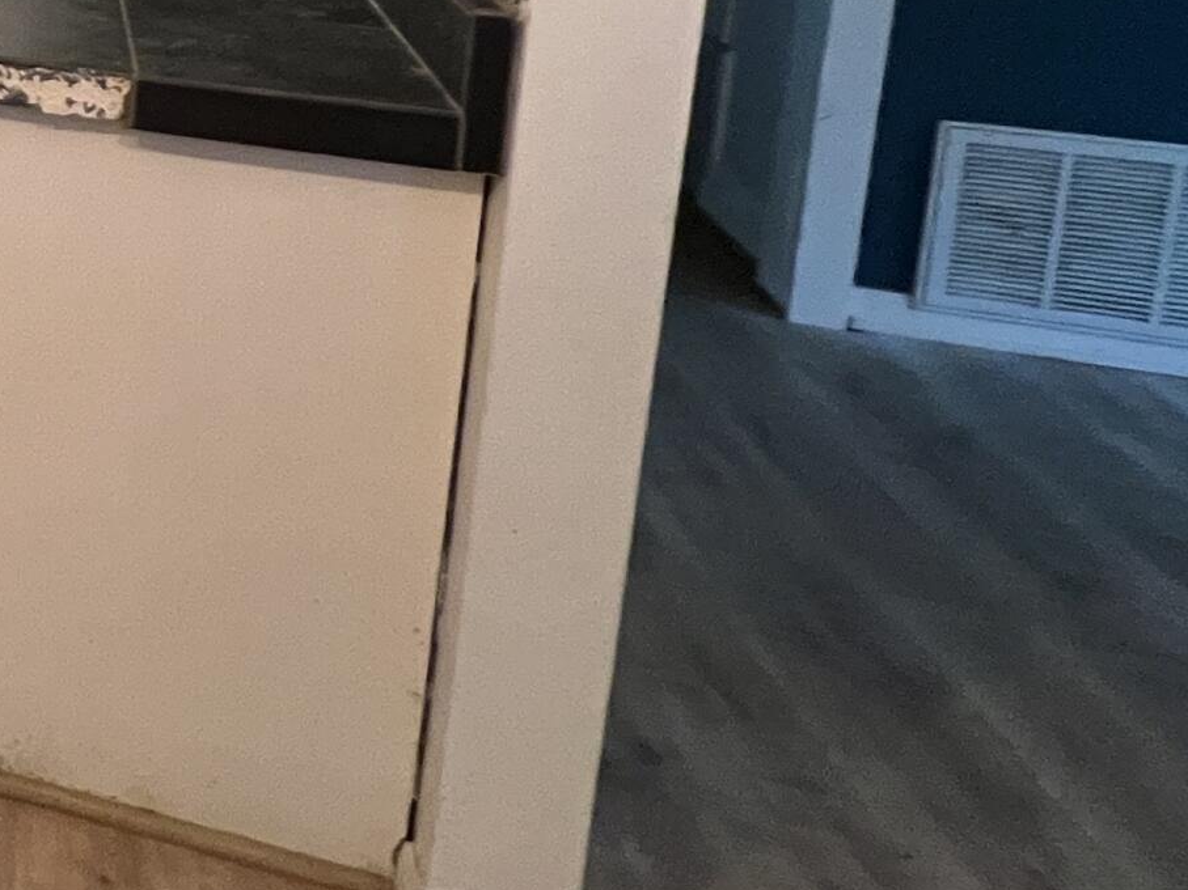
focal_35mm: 43
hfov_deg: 28.7
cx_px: -578
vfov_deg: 28.8
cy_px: -198
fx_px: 1476
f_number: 1.8
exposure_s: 1/60
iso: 640
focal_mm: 1.57
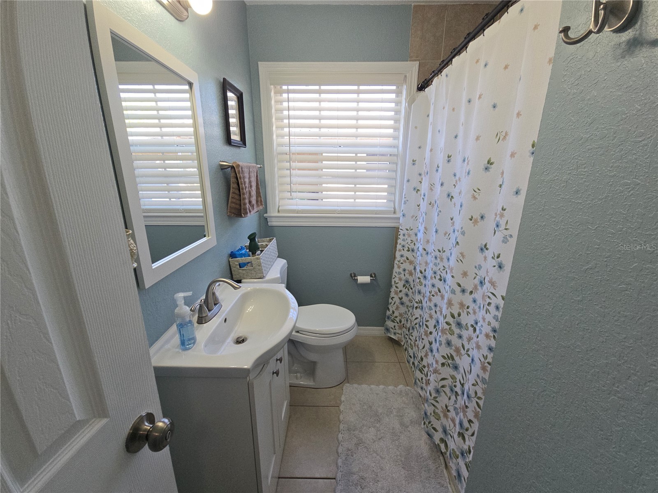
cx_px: 329
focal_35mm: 13
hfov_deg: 106.2
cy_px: 246
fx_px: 247
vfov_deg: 89.9
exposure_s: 1/60
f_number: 2.2
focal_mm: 2.2
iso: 50
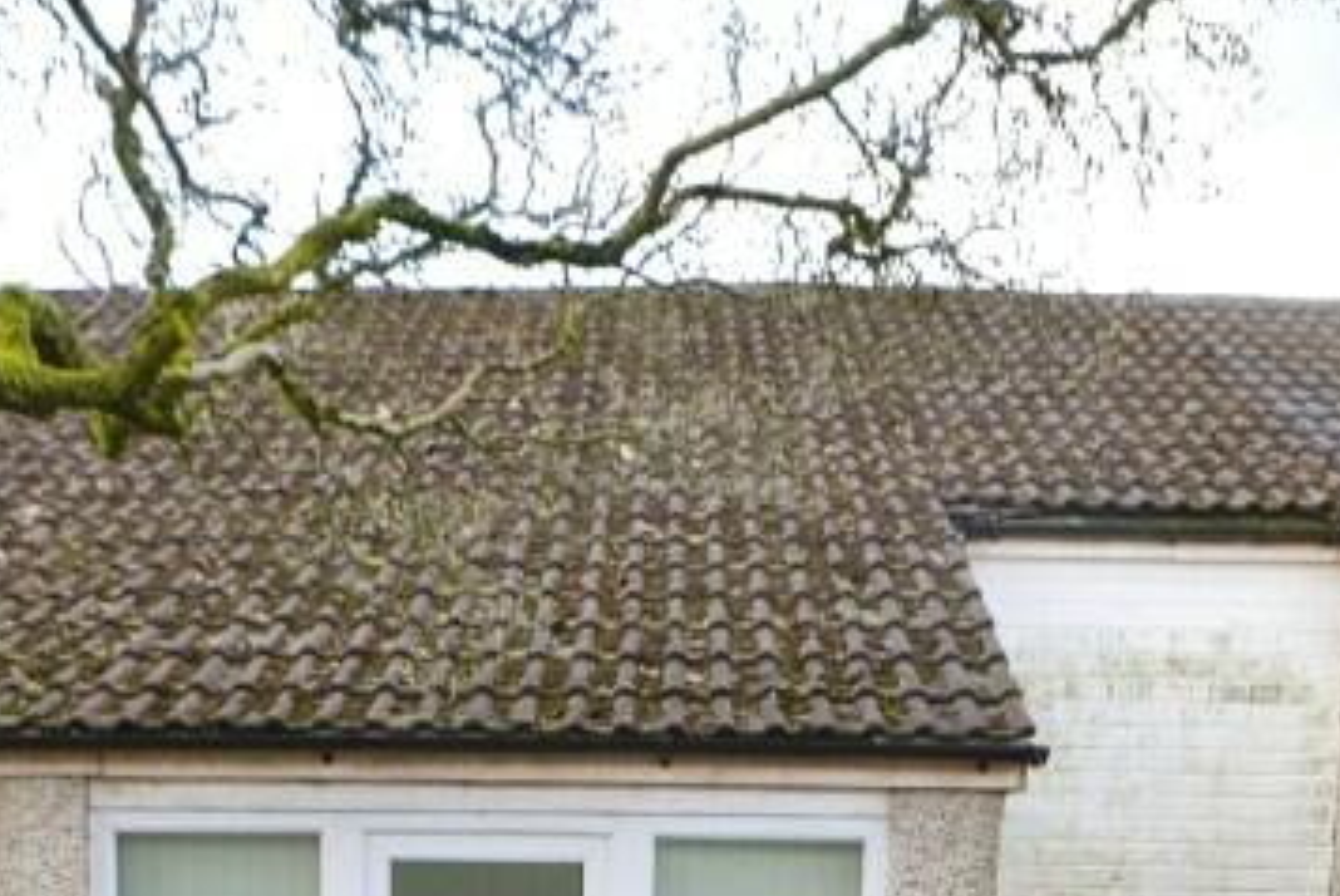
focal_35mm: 46
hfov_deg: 42.6
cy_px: 1158
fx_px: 1714
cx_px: 583
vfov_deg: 25.4
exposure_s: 1/100
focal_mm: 16
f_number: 4.5
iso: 100
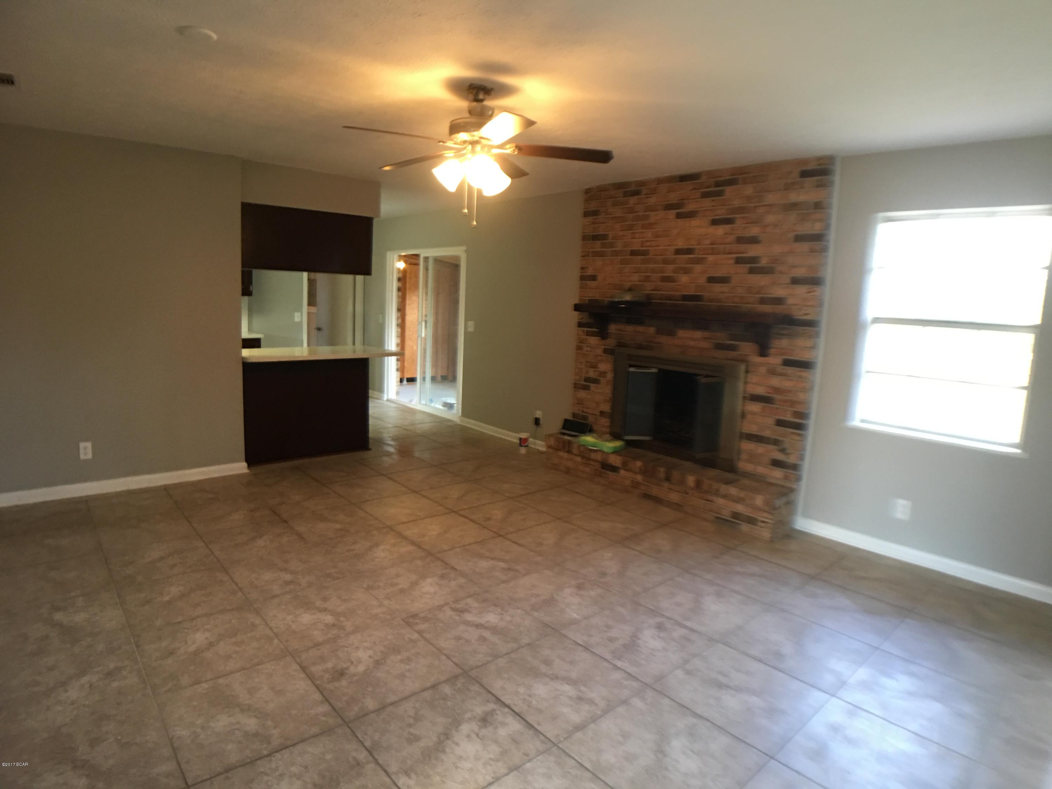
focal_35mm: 29
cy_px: 394
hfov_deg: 61.7
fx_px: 881
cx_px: 526
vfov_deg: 48.2
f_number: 2.2
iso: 64
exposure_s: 1/15
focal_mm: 4.15
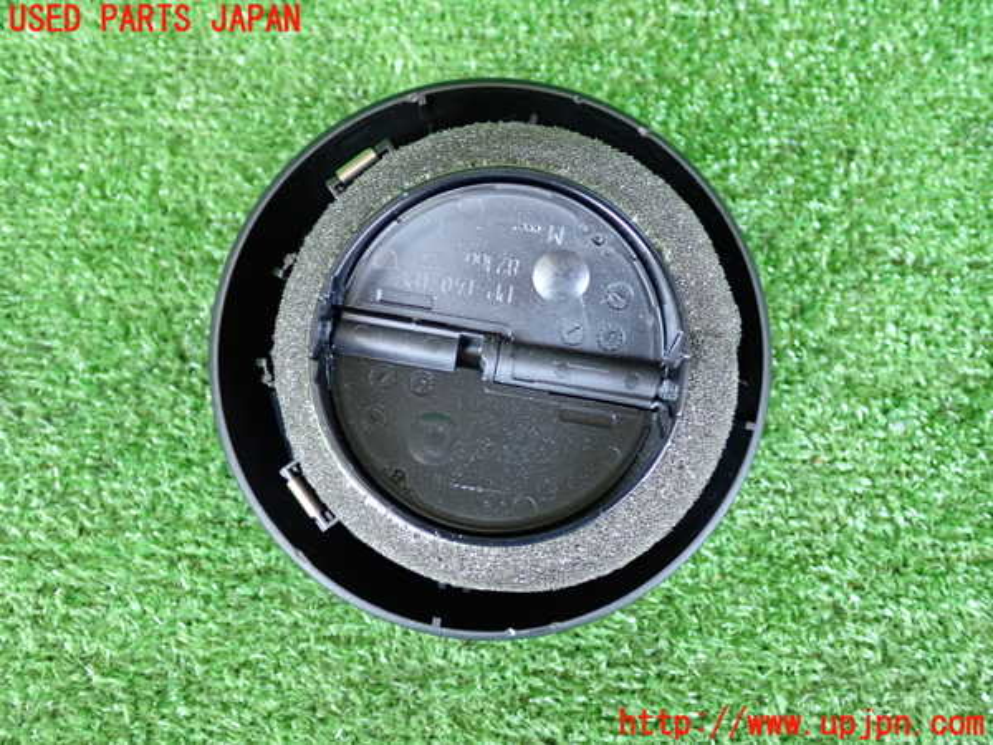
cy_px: 372
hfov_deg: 51.4
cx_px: 496
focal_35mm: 36
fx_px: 1033
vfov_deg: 39.7
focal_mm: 6.37
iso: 400
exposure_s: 1/40
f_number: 2.5
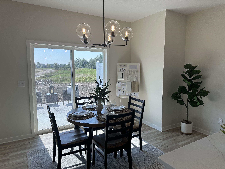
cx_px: 112
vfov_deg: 56.8
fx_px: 156
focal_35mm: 24
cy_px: 84
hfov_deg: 71.6
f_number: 1.78
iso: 80
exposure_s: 1/1304
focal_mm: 6.86
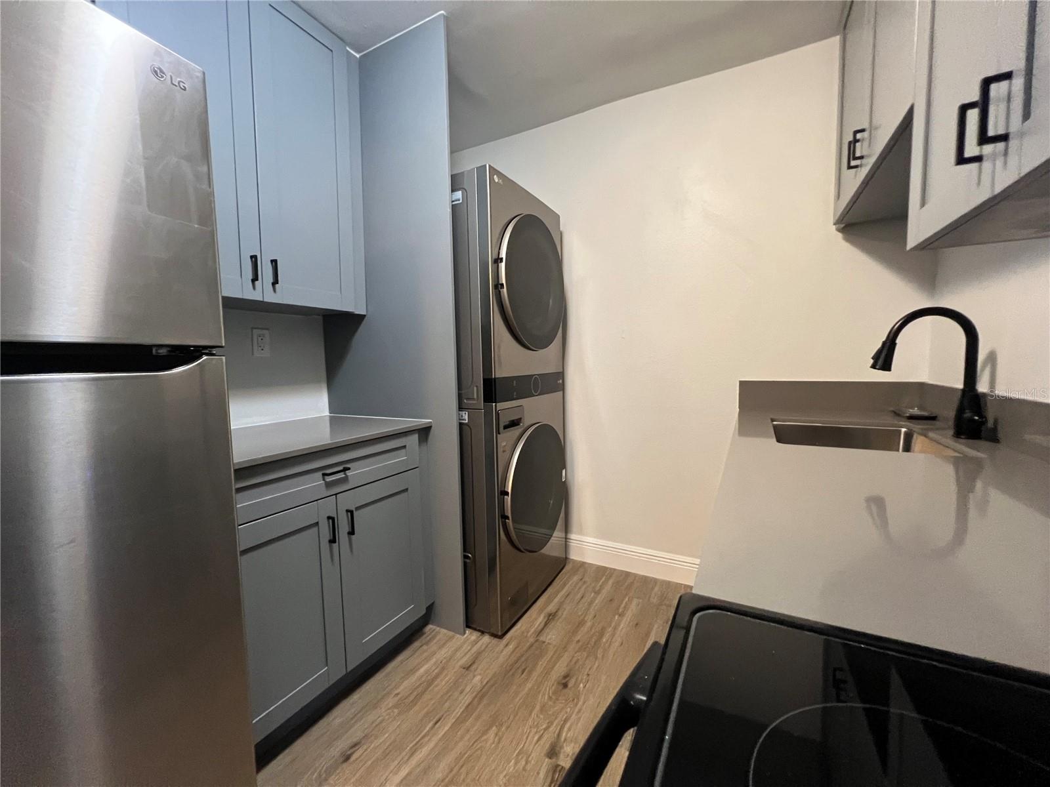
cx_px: 525
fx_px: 394
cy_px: 394
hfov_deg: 106.2
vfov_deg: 89.9
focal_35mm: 13
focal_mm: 1.57
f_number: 1.8
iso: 640
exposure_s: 1/60
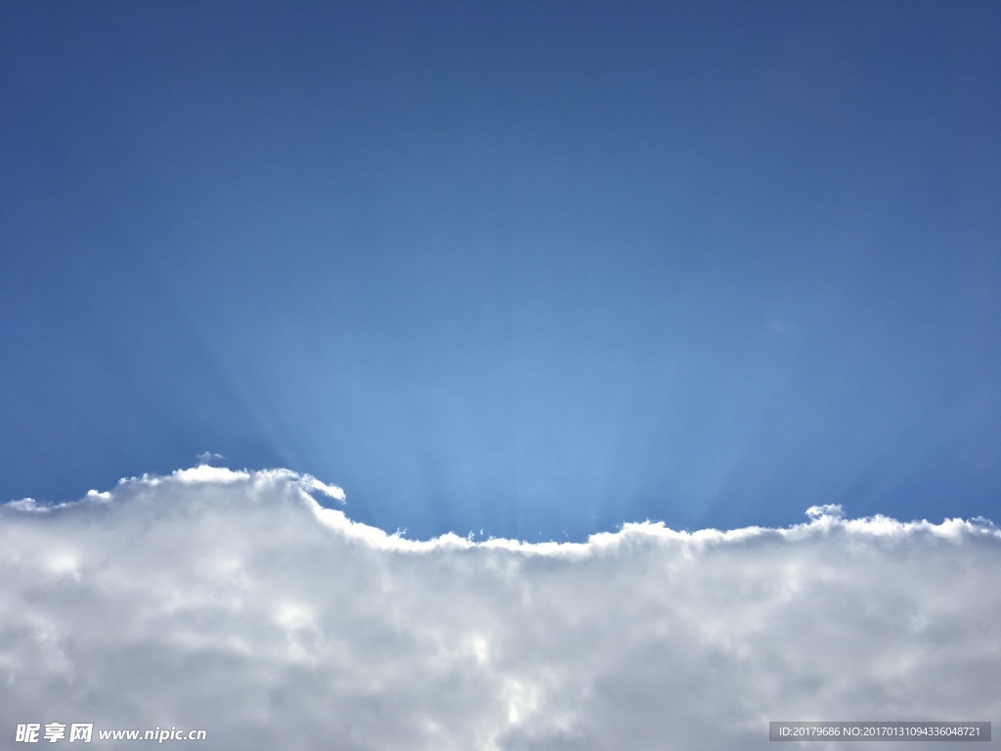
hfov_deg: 61.7
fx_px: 839
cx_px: 500
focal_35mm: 29
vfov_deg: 48.2
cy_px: 376
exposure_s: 1/2404
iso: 25
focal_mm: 4.15
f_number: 2.2
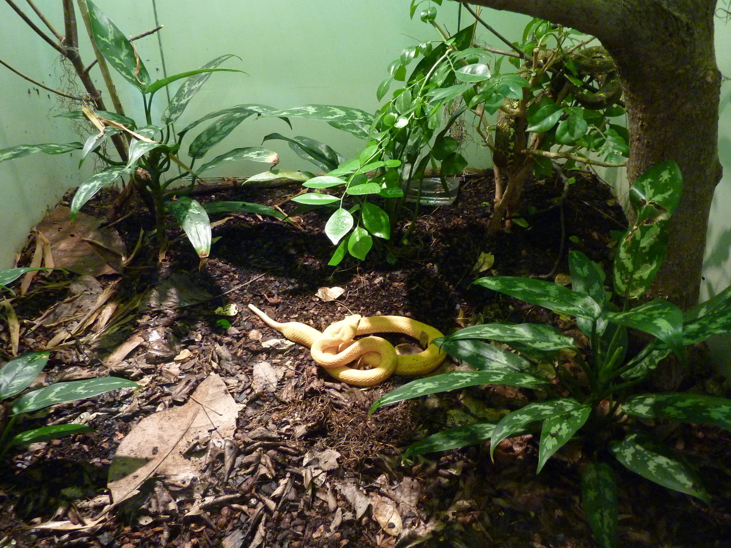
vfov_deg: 54.9
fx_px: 528
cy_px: 274
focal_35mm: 25
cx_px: 366
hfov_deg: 69.4
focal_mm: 4.1
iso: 400
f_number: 3.3
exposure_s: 1/6
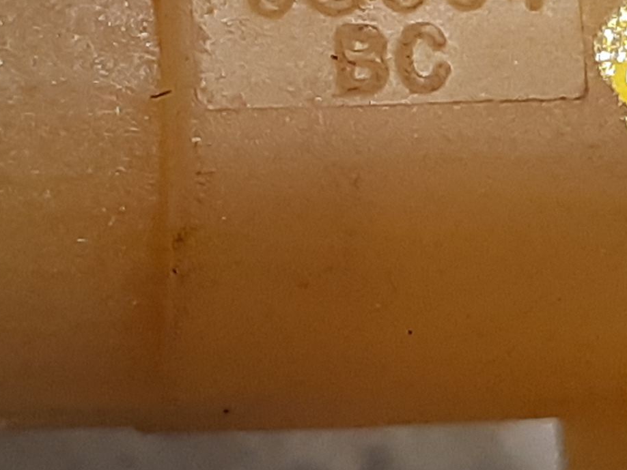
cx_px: 405
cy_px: 38
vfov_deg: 24.4
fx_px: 1051
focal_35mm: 58
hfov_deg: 33.0
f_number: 1.7
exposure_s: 1/50
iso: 160
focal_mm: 3.93
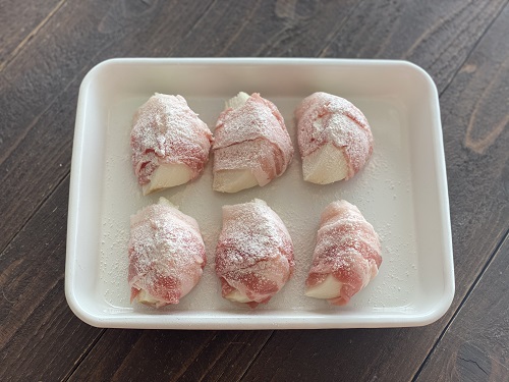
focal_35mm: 52
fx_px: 765
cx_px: 254
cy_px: 191
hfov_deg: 36.8
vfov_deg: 28.0
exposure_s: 1/122
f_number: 2
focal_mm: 6
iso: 32
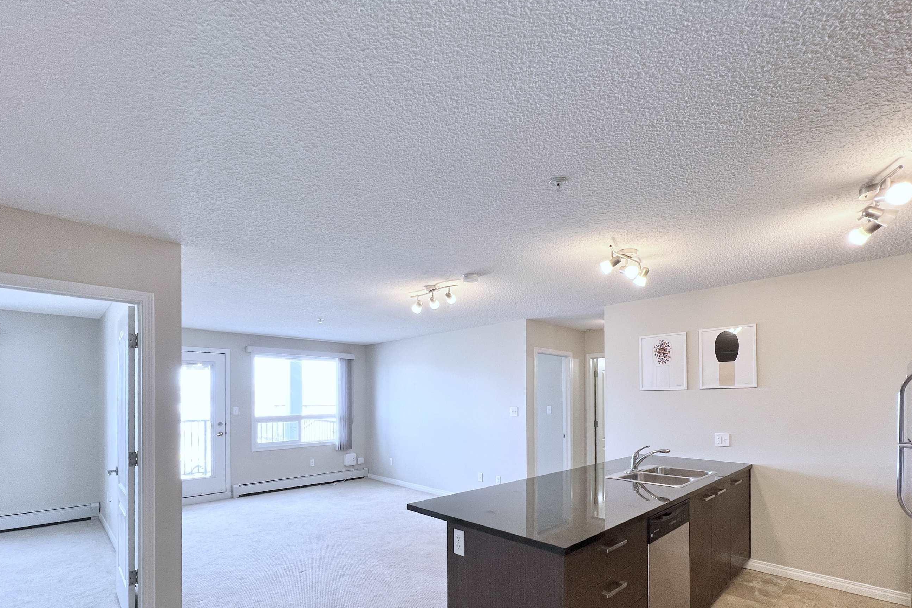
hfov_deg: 96.7
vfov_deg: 71.8
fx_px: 405
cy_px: 401
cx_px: 467
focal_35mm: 16
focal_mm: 1.57
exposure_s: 1/120
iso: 100
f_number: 1.8
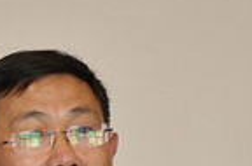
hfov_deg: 3.9
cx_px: 66
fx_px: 3684
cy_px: 223
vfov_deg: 2.6
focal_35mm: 528
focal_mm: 92
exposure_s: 1/60
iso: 800
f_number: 5.6
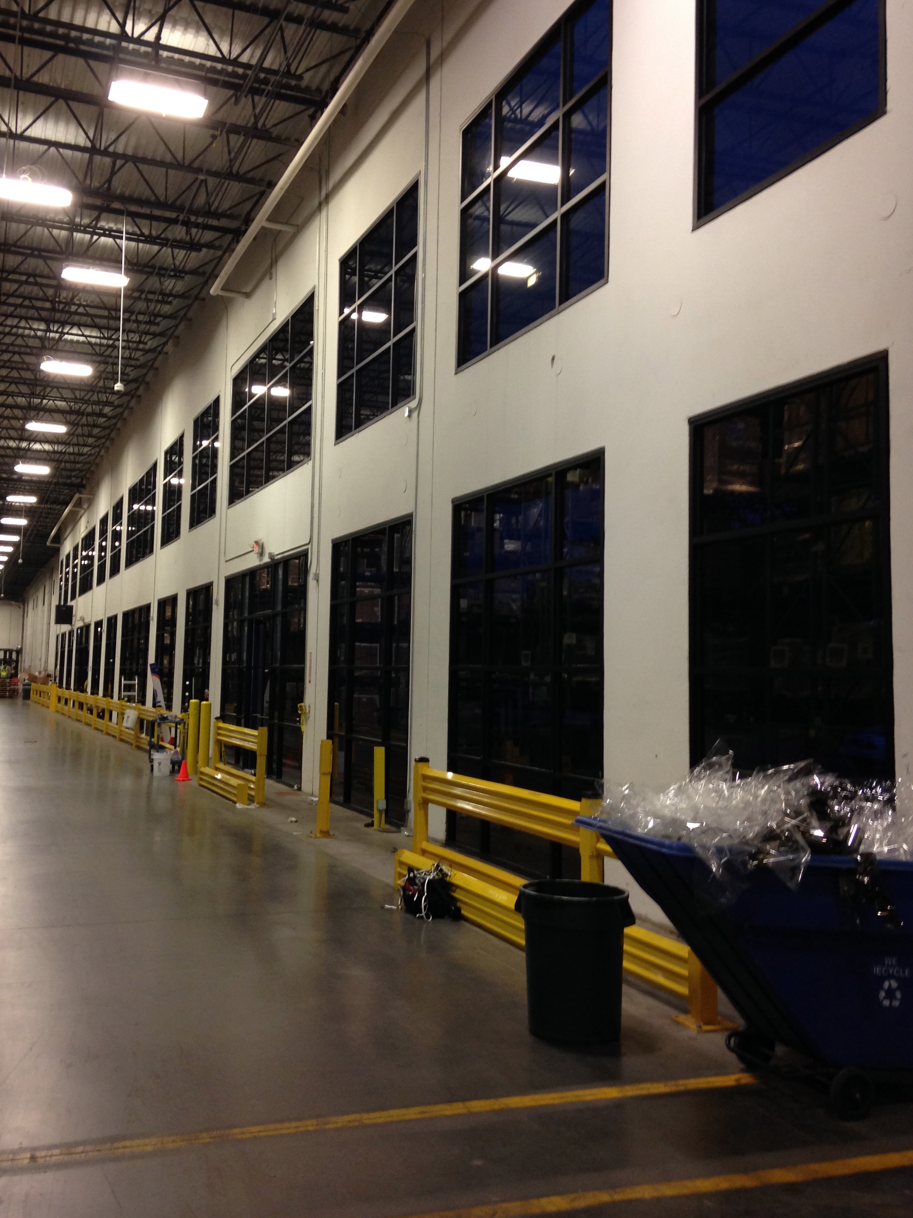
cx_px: 420
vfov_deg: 51.3
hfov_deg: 39.6
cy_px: 556
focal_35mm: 36
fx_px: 1266
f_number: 2.4
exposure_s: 1/20
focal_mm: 4.12
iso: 100
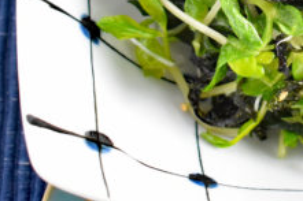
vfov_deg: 8.6
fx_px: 1326
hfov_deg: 12.8
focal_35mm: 158
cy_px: -48
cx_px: 346
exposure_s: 1/125
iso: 1250
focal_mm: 31
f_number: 4.2
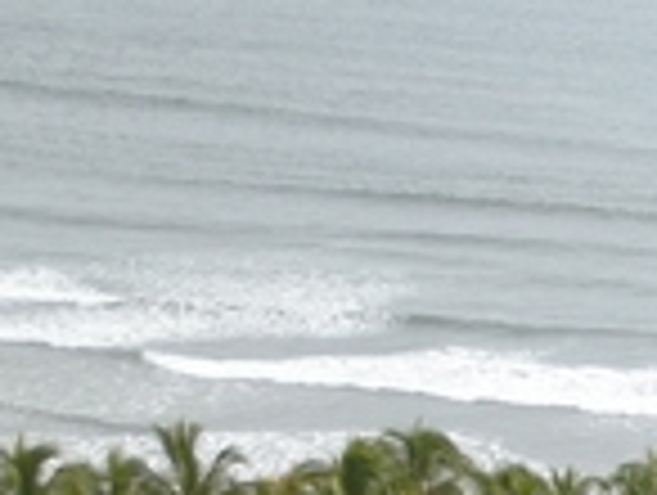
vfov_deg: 9.6
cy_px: 1084
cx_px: 1629
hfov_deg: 11.3
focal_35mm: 142
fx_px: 2700
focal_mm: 4.73
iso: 100
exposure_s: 1/411
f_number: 2.2
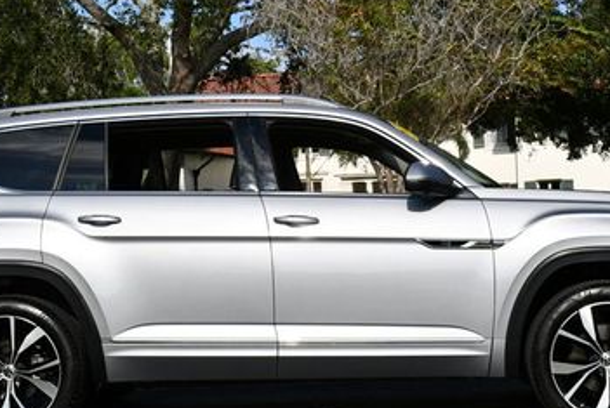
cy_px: 137
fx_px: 1238
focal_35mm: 73
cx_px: 308
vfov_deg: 18.7
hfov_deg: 27.7
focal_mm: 20
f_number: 9
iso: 100
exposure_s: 1/320
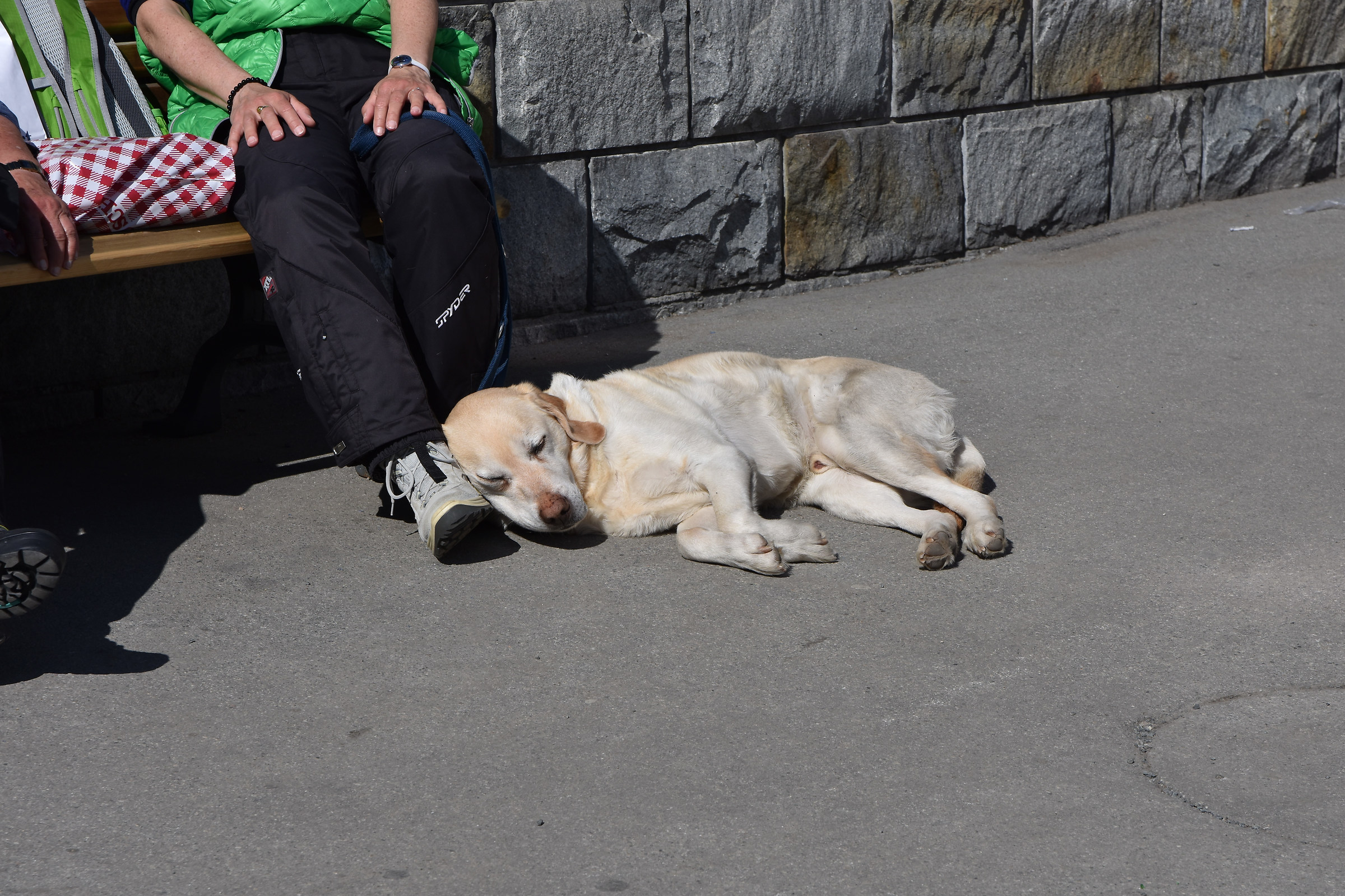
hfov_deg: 19.5
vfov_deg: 13.0
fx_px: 3923
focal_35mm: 105
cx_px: 672
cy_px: 448
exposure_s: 1/1000
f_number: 7.1
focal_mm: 70
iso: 100
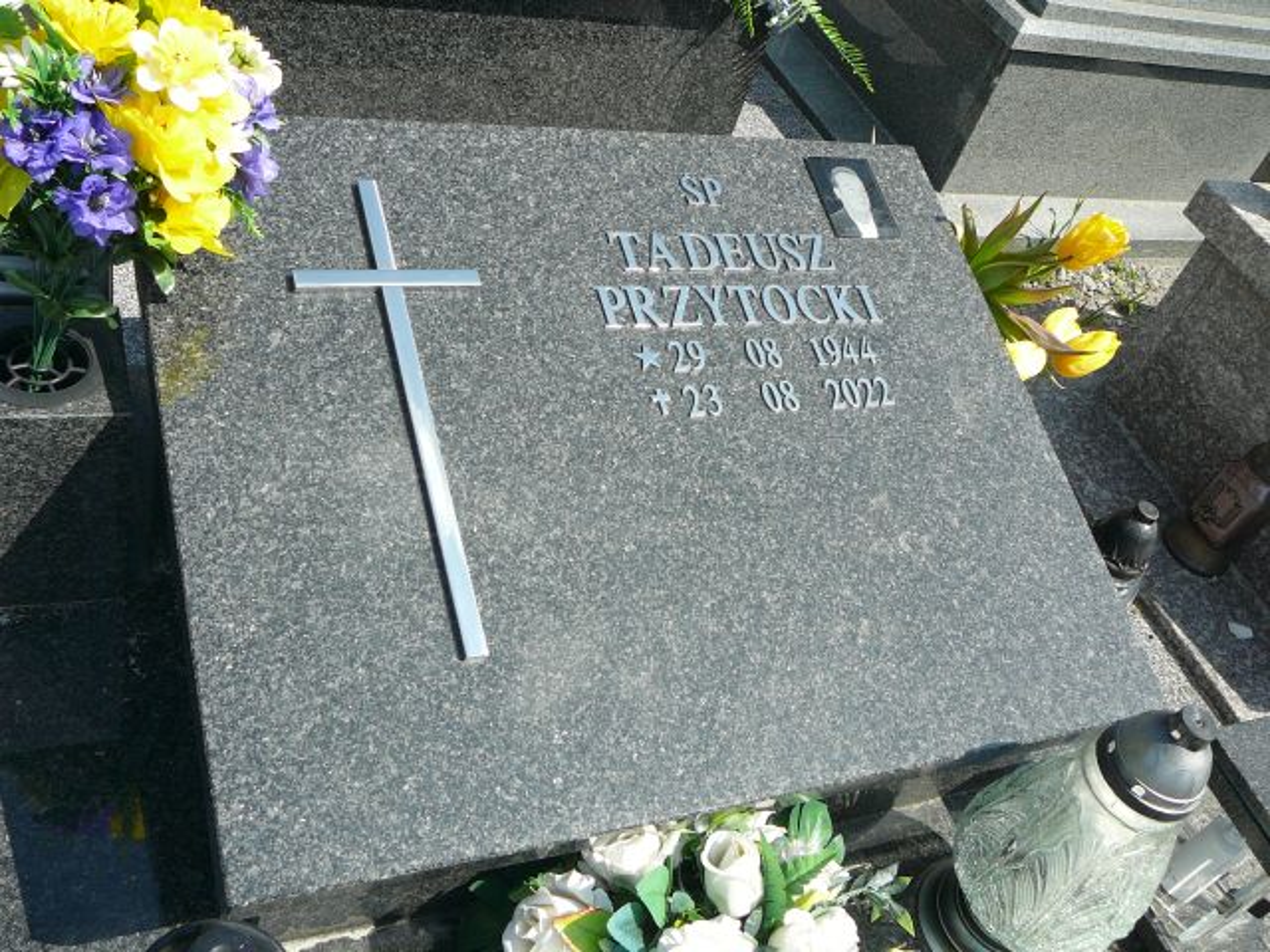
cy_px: 476
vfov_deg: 40.7
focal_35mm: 35
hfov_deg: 52.6
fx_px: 1284
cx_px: 635
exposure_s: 1/800
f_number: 2.8
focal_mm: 5.2
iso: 80
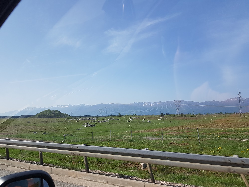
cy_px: 94
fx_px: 187
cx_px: 124
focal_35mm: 26
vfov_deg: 53.1
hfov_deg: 67.3
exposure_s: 1/1800
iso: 50
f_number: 1.7
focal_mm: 4.2
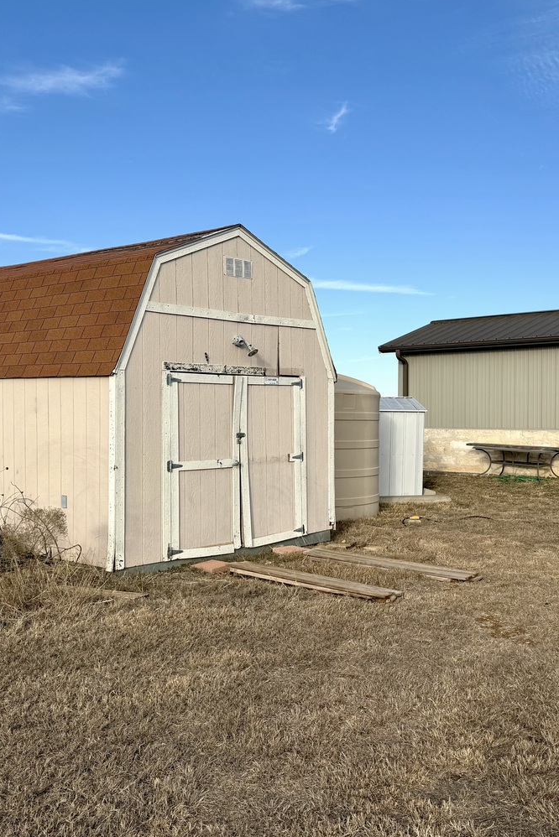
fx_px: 838
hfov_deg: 36.6
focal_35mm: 36
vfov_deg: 53.1
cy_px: 435
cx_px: 358
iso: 80
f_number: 1.78
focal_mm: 6.76
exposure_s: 1/4975
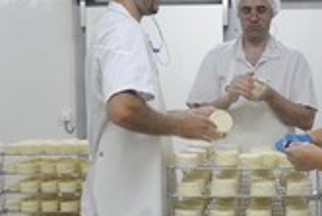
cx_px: 203
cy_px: 189
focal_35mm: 81
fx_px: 725
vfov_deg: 16.7
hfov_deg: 25.0
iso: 400
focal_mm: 32
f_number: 4
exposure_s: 1/50
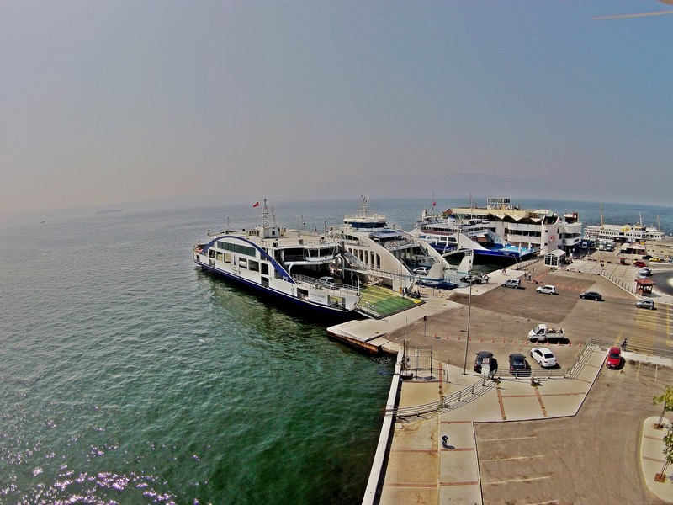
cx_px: 336
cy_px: 252
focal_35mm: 28
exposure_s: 1/4323
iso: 100
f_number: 2.8
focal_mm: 5
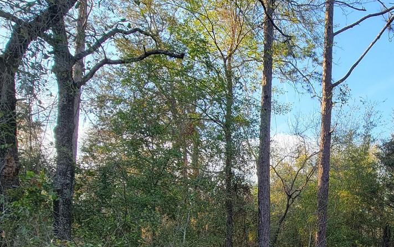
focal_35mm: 31
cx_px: 341
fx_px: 333
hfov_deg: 54.7
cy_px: 217
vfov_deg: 38.2
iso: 50
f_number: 2.2
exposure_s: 1/169
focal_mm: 2.2
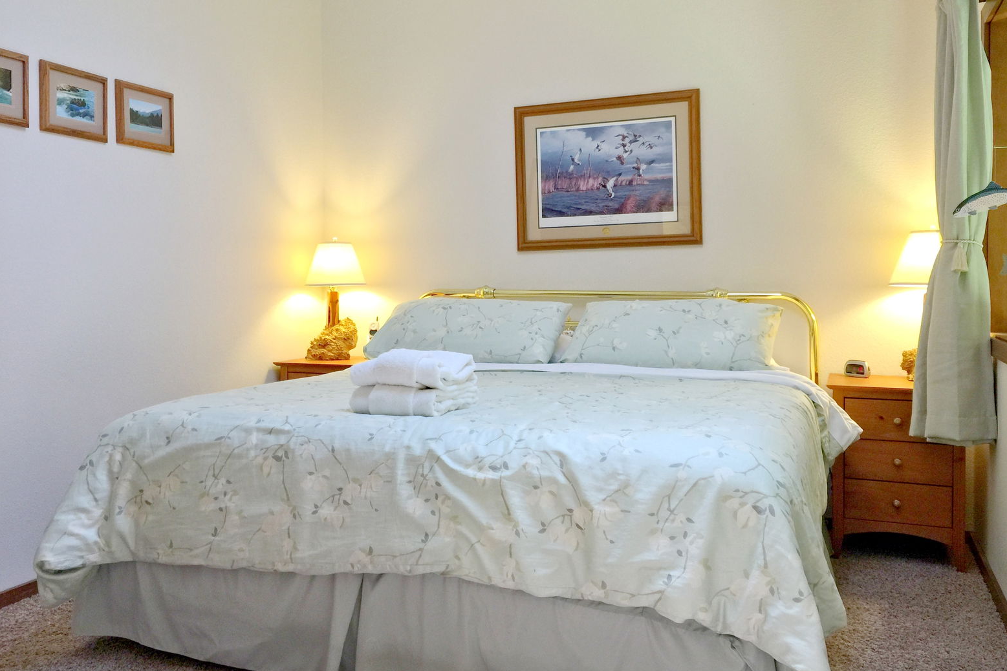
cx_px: 516
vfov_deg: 42.3
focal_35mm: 31
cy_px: 300
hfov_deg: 60.3
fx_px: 867
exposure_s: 1/15
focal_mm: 4.15
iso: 32
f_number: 2.2
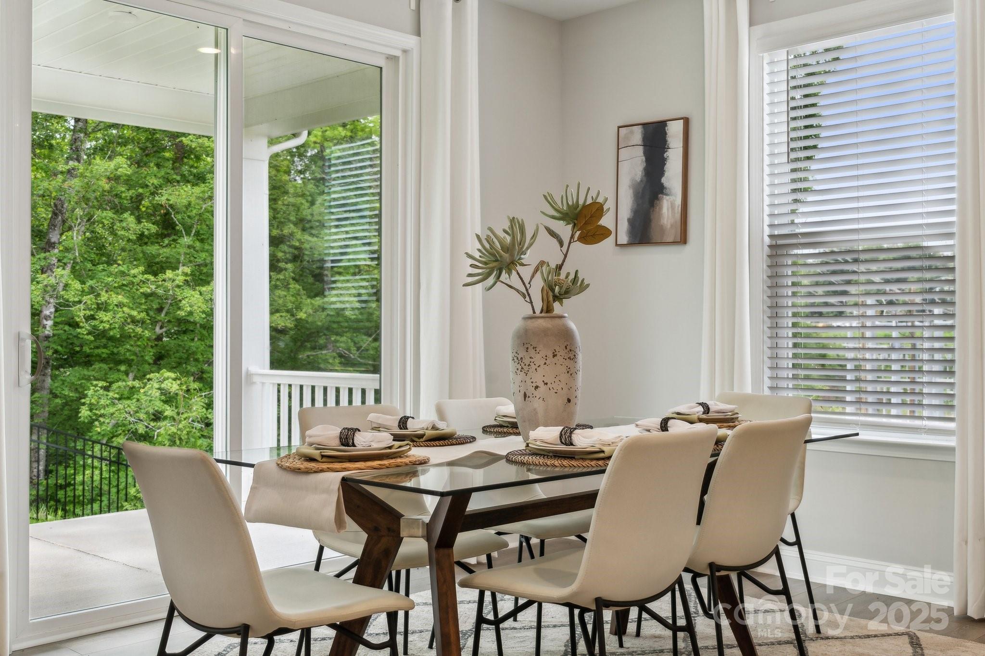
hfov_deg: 53.1
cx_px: 492
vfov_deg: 36.9
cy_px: 328
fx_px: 985
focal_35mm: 36
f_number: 7.1
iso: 160
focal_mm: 36
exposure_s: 1/50
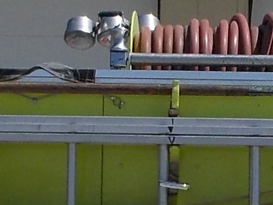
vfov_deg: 6.5
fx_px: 1775
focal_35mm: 225
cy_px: 292
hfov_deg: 8.8
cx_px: 223
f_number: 3.3
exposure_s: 1/1250
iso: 80
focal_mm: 4.1
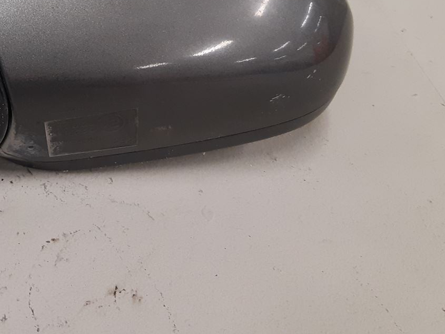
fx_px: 810
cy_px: 26
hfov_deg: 28.2
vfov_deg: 22.7
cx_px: -34
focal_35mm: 63
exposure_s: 1/50
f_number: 1.7
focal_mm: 3.93
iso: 125
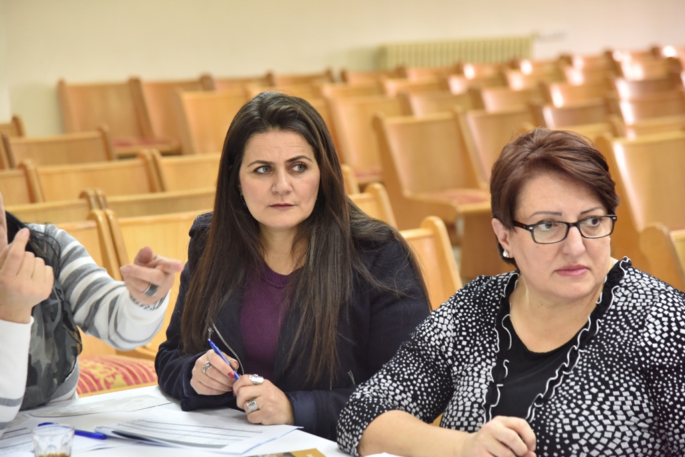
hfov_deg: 19.5
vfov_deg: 13.0
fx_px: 1998
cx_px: 342
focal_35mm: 105
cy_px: 228
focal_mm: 105
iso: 2500
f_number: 5
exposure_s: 1/100
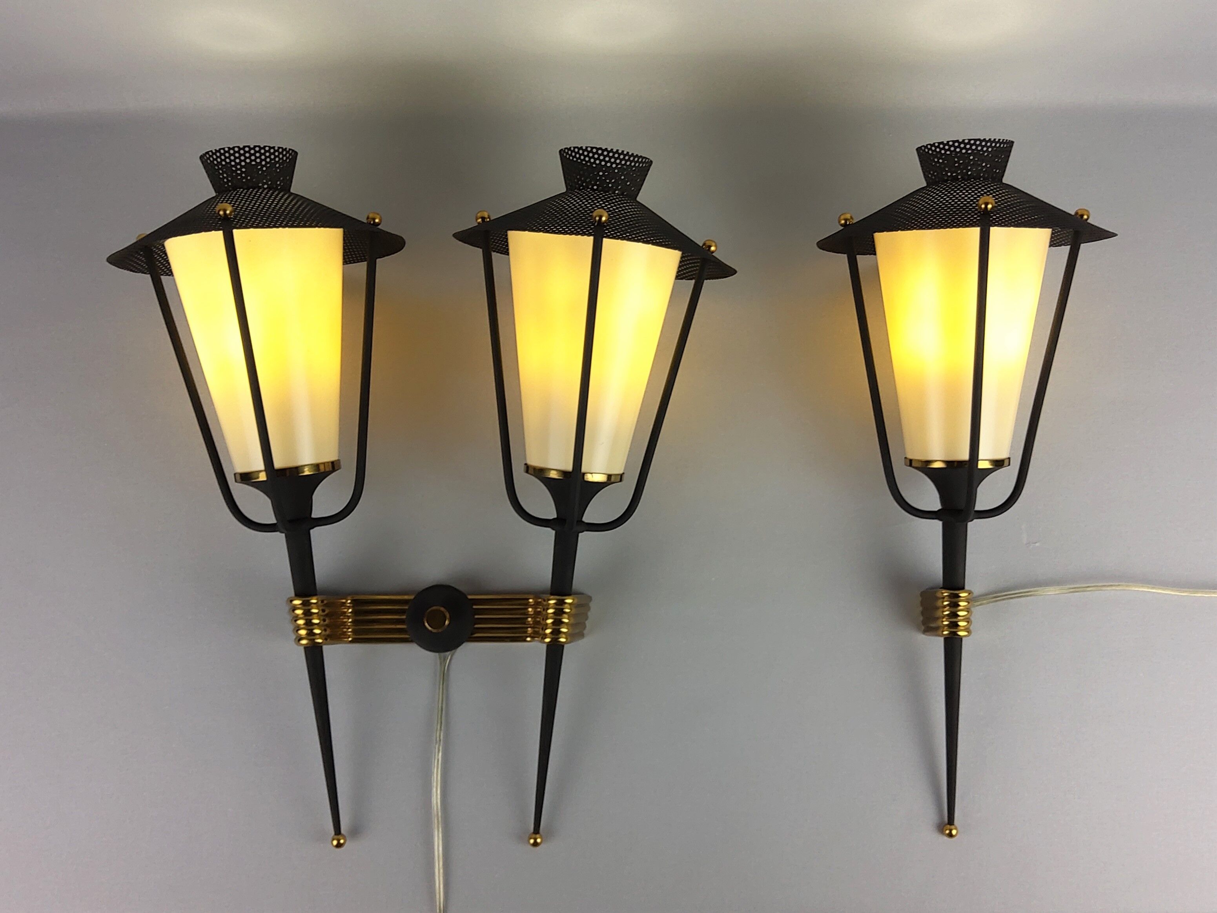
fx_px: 914
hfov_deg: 67.3
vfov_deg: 53.1
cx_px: 608
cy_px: 456
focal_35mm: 26
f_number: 2
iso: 40
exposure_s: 1/104
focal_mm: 3.08
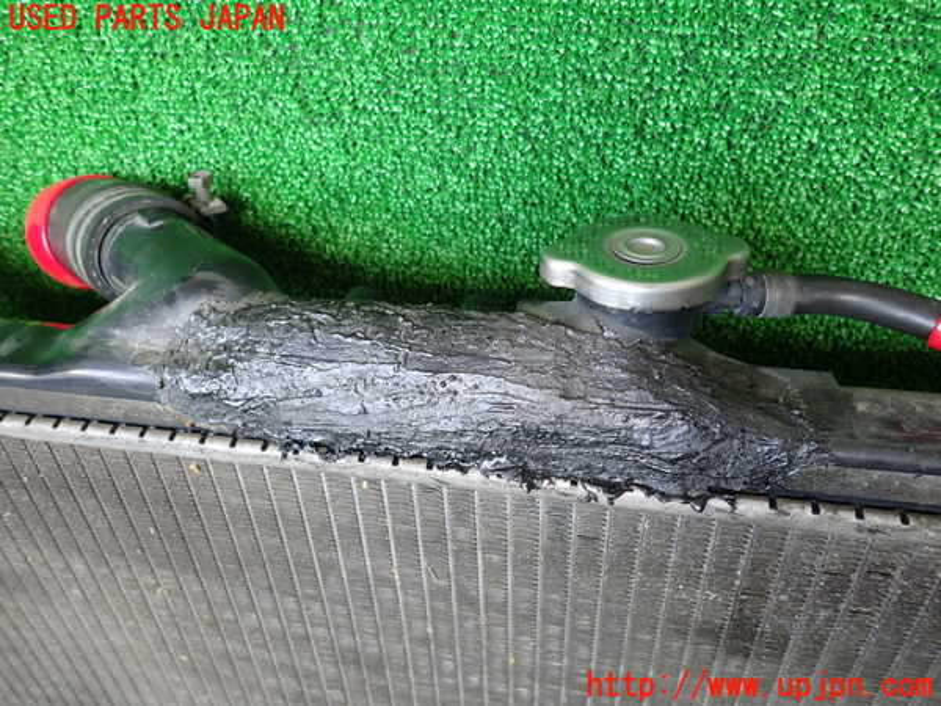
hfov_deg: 69.4
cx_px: 470
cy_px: 353
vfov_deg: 54.9
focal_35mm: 25
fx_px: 680
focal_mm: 4.5
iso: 200
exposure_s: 1/80
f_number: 2
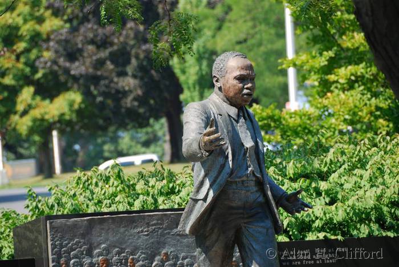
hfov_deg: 6.9
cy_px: 134
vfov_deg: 4.6
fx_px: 3328
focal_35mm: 300
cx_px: 200
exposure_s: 1/125
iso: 100
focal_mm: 200
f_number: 5.6
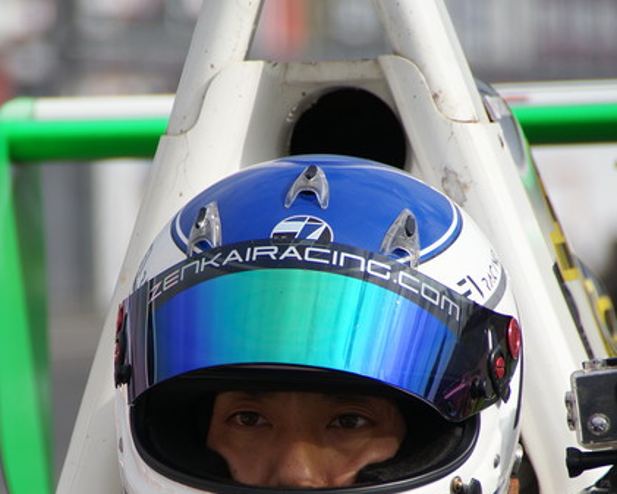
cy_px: 322
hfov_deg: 3.2
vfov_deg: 2.6
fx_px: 10996
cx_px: 236
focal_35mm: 602
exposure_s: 1/500
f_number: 7.1
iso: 100
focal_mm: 250
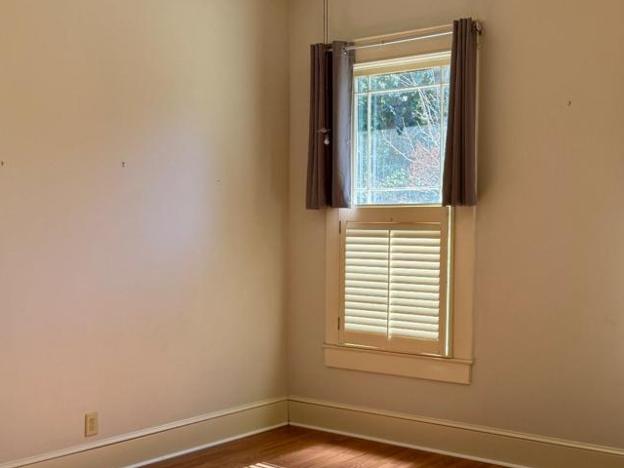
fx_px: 811
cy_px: 263
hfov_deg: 42.0
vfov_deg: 32.1
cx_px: 362
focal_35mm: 45
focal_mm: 6.76
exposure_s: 1/379
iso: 100
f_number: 1.78
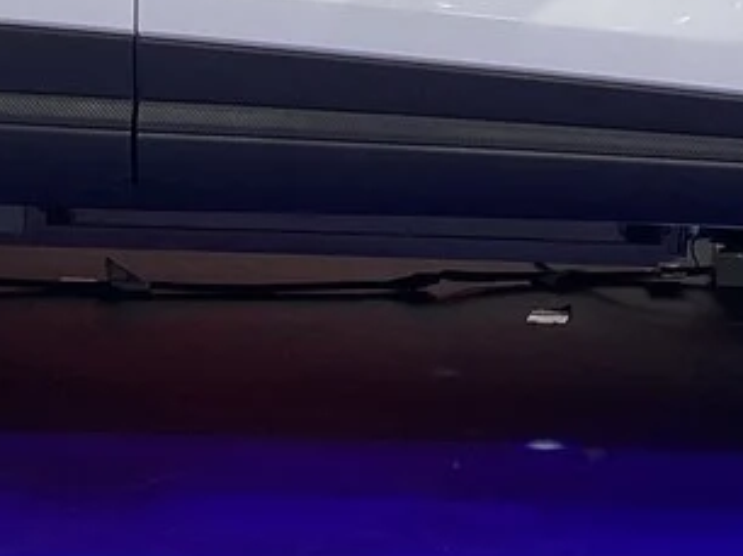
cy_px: -316
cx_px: 495
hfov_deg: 11.6
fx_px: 3646
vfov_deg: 8.5
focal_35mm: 170
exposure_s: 1/102
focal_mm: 4.25
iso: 32
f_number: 1.8
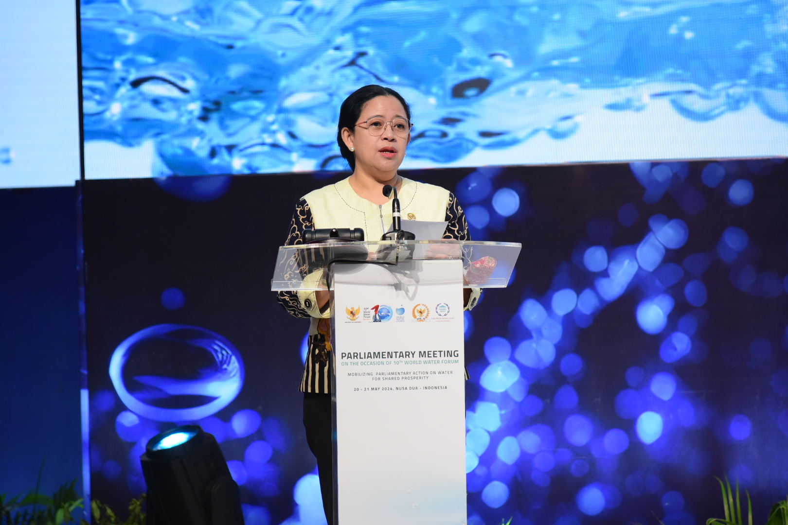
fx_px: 4377
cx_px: 394
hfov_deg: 10.3
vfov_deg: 6.9
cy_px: 262
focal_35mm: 200
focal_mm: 200
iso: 2500
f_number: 5.6
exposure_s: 1/200
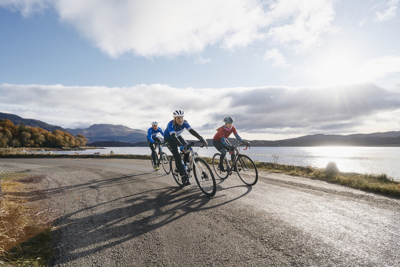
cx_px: 200
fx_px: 200
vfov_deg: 67.4
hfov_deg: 90.0
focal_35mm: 18
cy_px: 134
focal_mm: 18
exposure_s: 1/500
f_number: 14
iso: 320
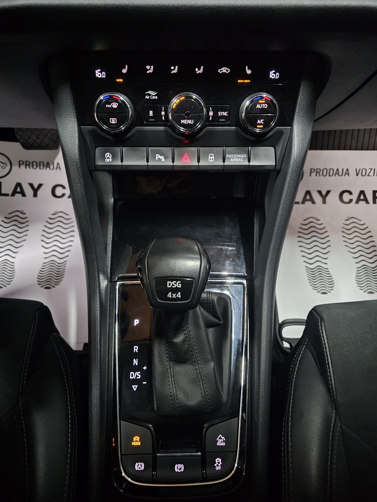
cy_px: 251
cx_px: 188
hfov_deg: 58.9
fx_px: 334
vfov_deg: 73.9
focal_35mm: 23
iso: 1250
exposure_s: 1/20
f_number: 1.7
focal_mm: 6.3
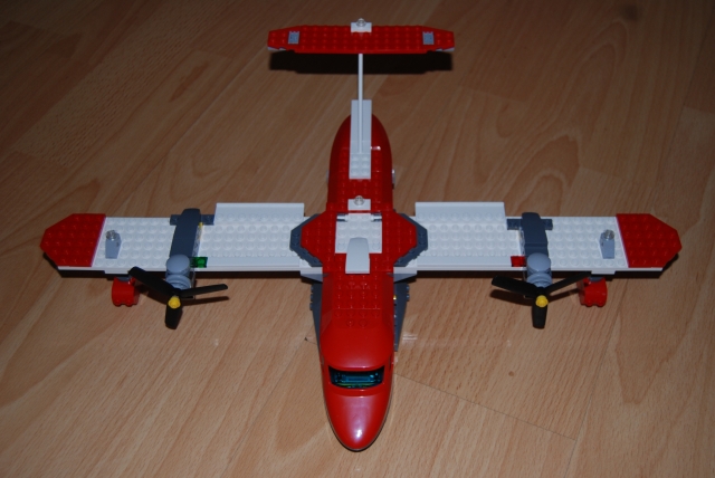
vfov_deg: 29.9
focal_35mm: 45
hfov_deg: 43.6
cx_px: 358
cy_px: 239
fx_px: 895
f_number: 4.2
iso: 200
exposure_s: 1/60
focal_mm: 30
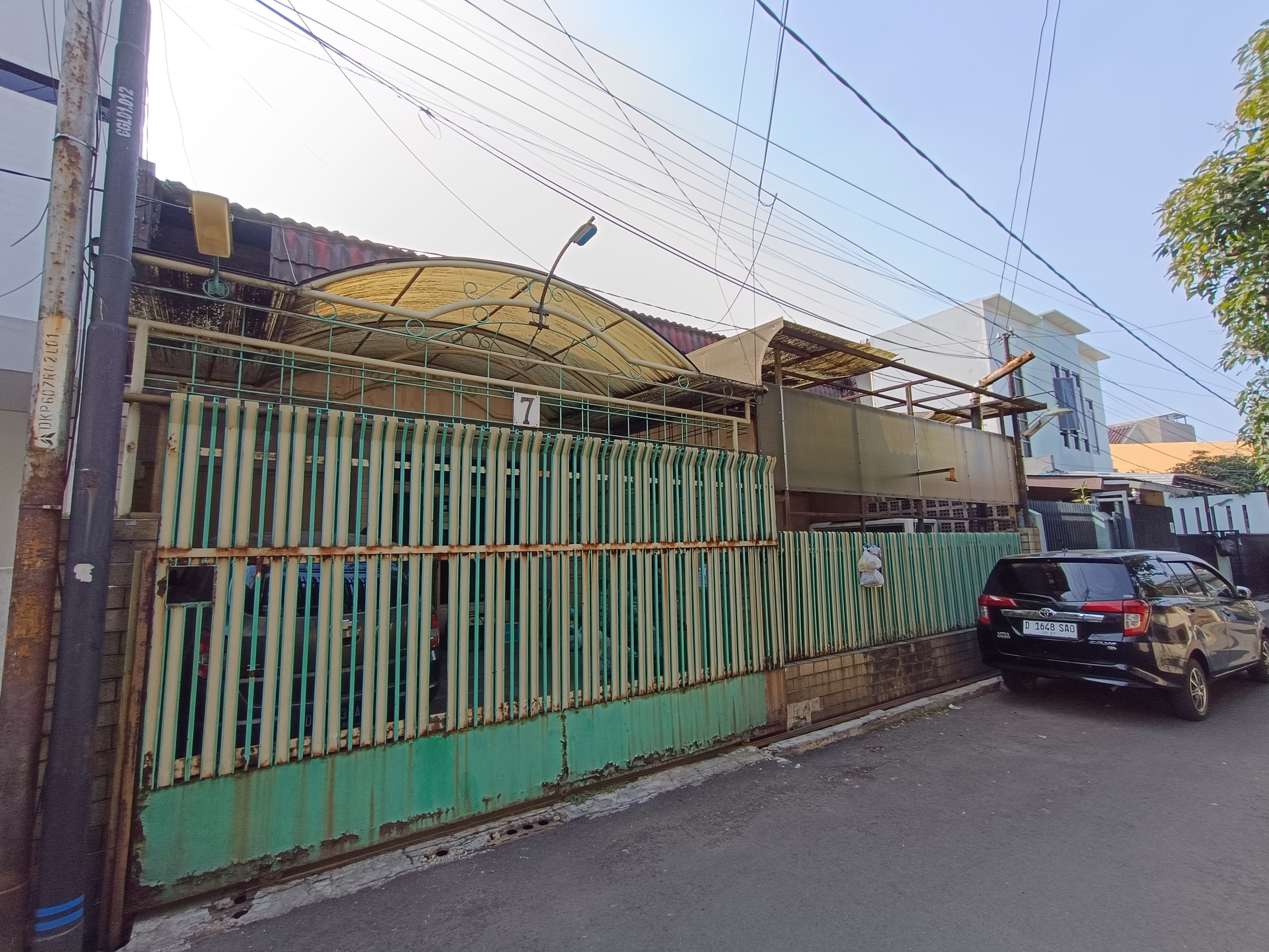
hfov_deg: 94.5
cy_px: 476
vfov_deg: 78.1
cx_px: 634
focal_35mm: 16
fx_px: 587
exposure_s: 1/380
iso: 50
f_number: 2.2
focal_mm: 1.66
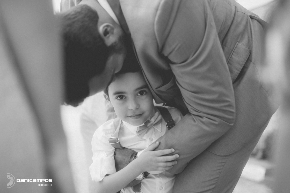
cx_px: 145
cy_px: 96
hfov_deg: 39.6
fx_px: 403
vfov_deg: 27.0
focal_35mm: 50
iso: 400
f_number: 2.8
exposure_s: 1/160
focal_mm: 50
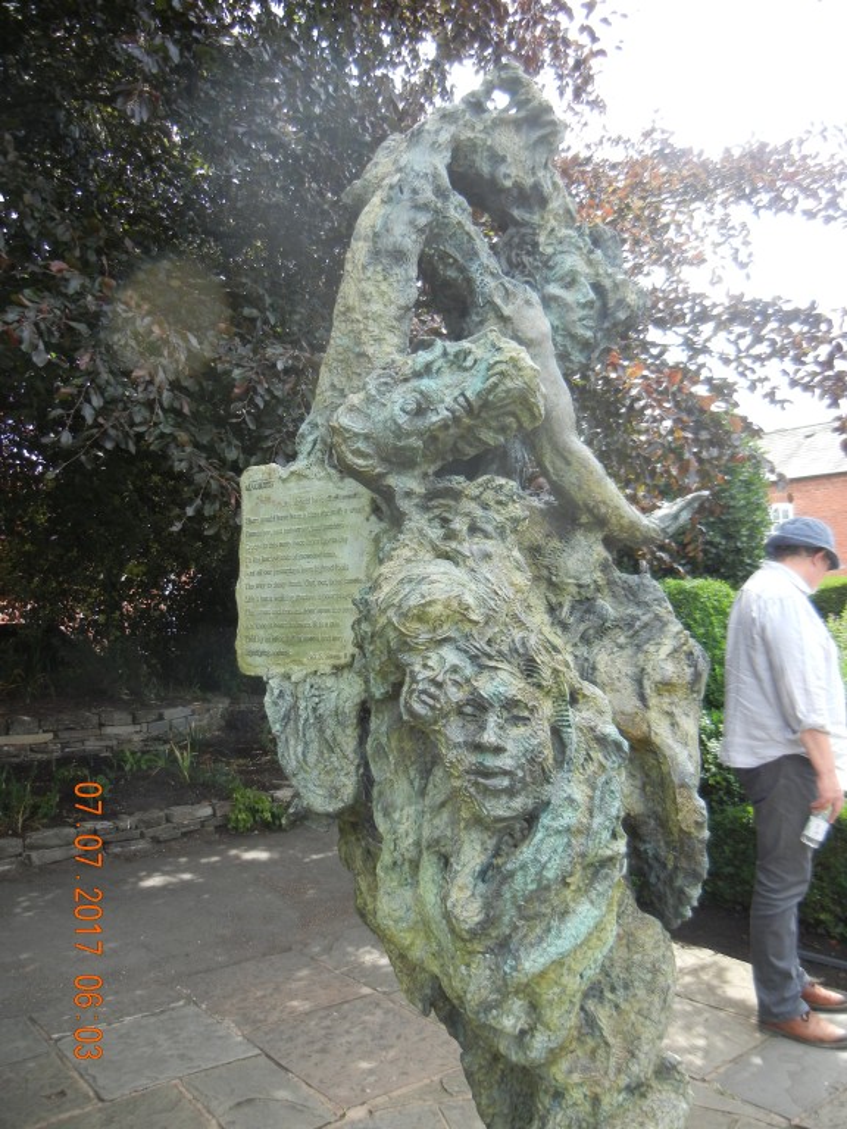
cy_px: 564
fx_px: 979
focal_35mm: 30
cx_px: 424
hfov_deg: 46.8
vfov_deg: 60.0
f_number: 3.5
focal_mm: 5.4
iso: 160
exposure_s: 1/260
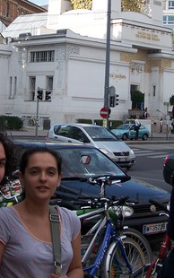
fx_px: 591
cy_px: 77
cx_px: 90
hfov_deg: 16.7
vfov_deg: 26.2
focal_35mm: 78
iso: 80
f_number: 2.8
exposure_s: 1/800
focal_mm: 6.3
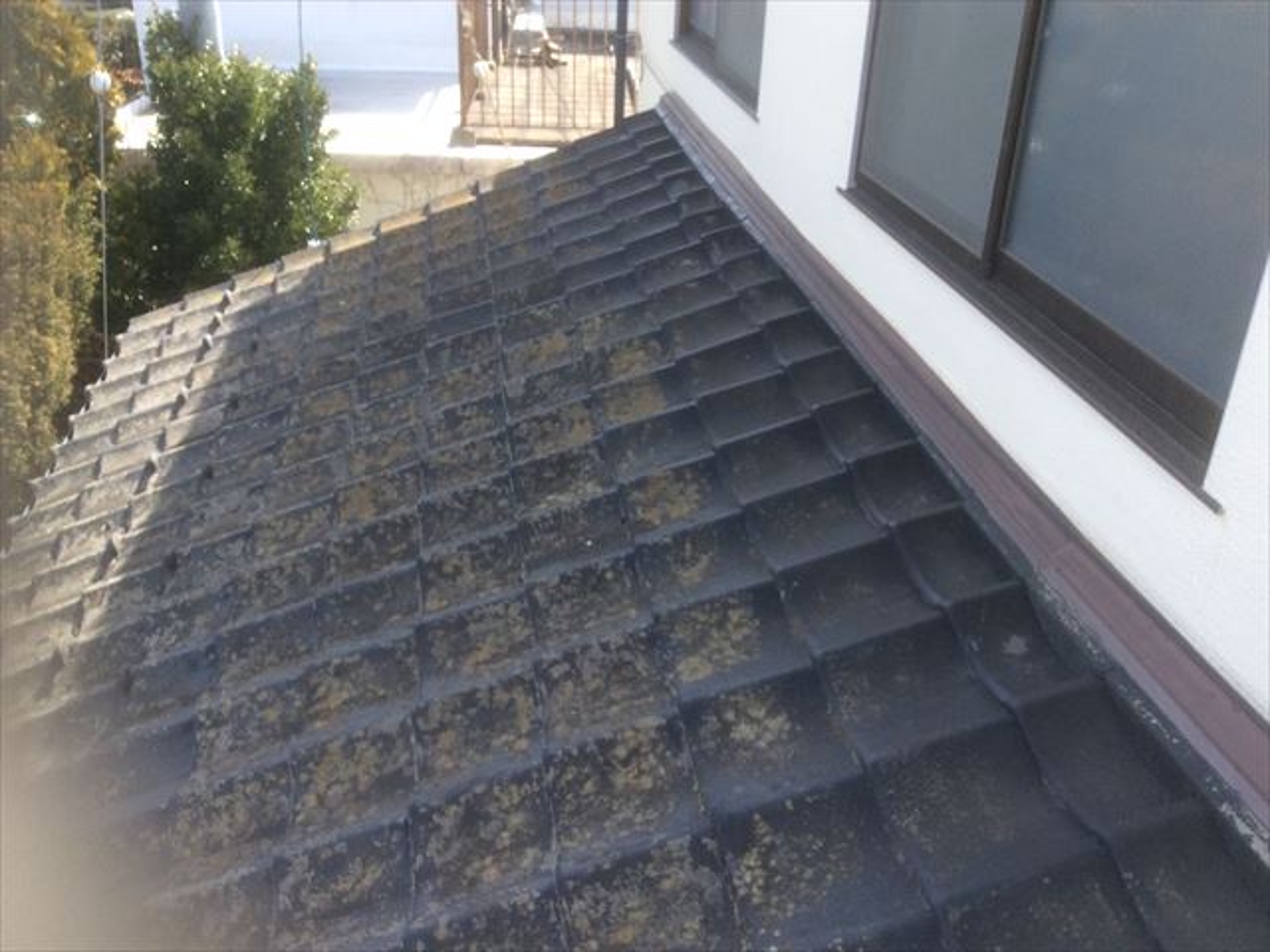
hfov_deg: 56.8
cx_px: 635
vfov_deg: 44.2
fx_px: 1174
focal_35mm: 32
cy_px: 476
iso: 32
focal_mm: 3.3
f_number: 2.4
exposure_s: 1/362
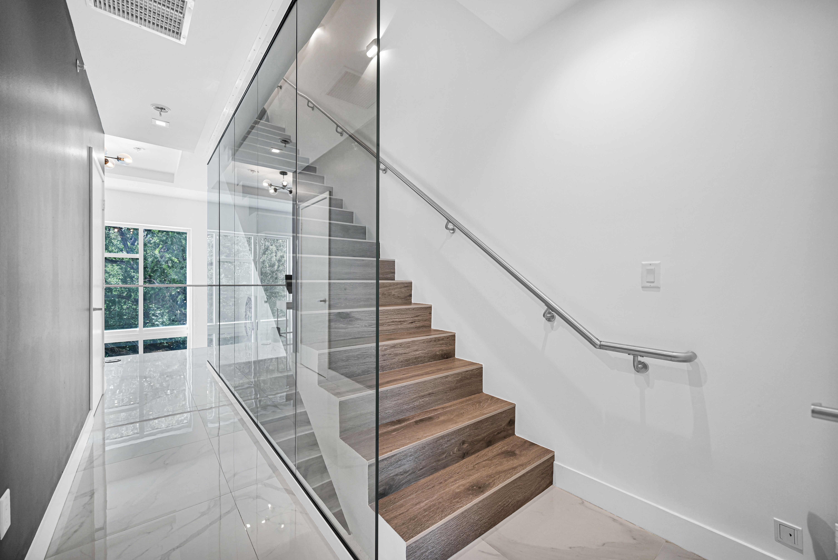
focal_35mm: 14
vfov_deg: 81.3
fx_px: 326
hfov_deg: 104.2
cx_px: 419
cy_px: 280
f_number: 4
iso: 100
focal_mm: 14
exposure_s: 1/25
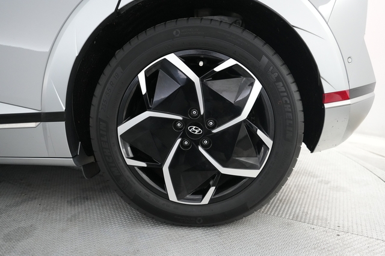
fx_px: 257
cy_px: 128
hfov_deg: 73.8
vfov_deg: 53.1
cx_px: 192
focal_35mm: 24
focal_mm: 24
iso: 4000
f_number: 2.8
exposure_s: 1/160
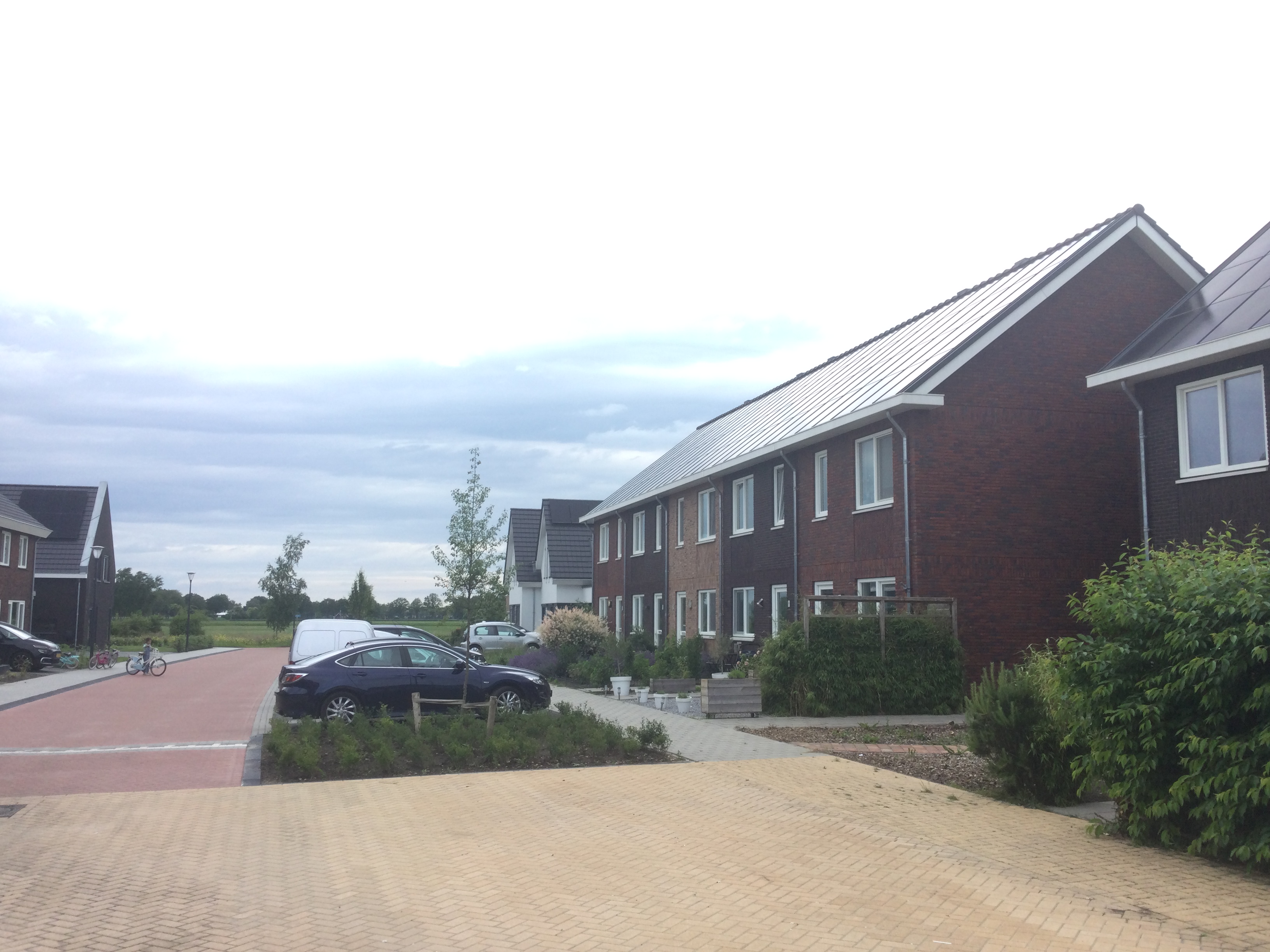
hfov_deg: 58.4
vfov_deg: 45.4
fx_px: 1137
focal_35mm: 31
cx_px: 635
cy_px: 476
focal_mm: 3.3
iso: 25
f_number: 2.4
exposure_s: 1/321
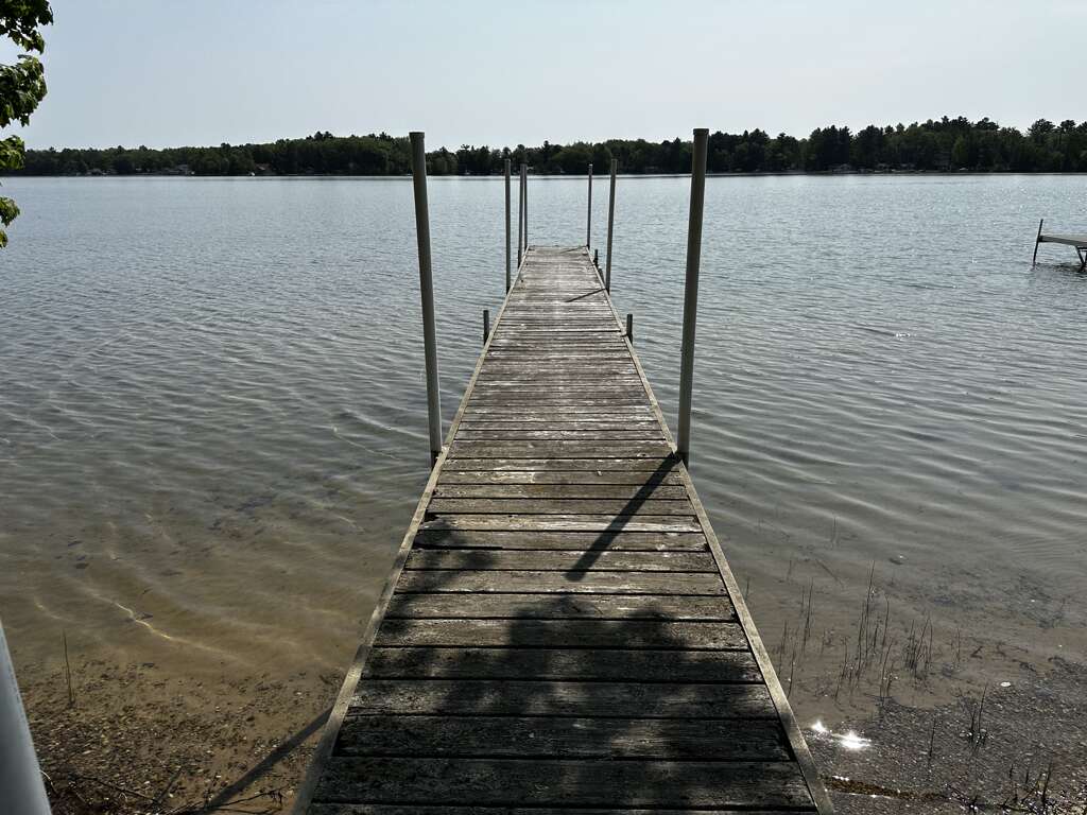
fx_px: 754
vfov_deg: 56.8
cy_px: 408
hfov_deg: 71.6
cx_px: 544
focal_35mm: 24
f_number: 1.78
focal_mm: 6.86
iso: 80
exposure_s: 1/8929
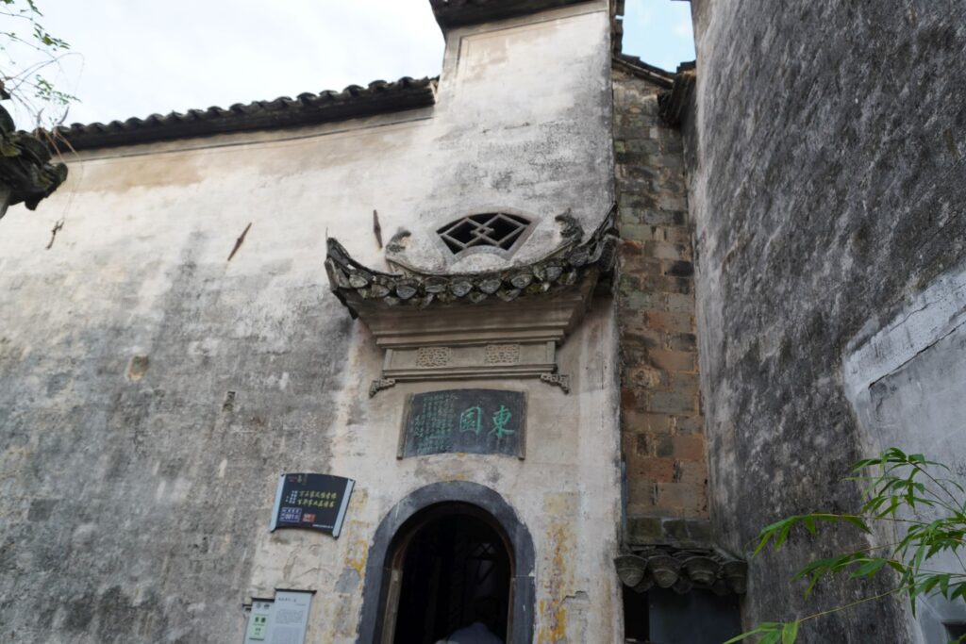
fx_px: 644
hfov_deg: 73.7
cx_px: 483
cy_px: 322
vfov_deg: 53.1
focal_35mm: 24
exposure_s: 1/125
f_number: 4.5
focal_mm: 16
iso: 100
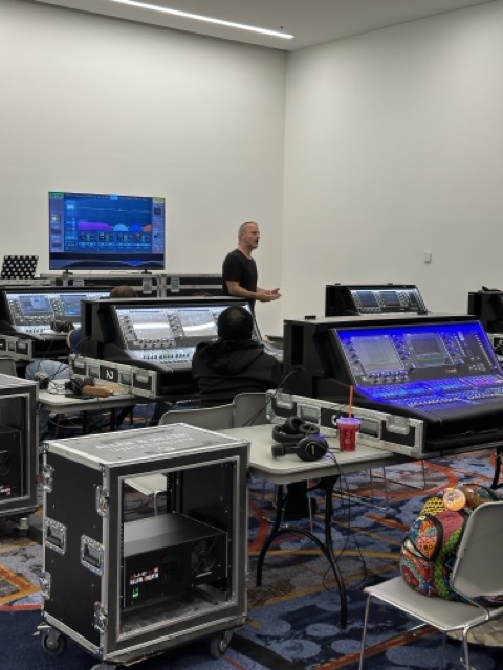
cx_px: 252
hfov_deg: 30.3
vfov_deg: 39.7
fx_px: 930
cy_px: 335
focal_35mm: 48
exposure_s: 1/75
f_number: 1.78
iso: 64
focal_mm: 6.86
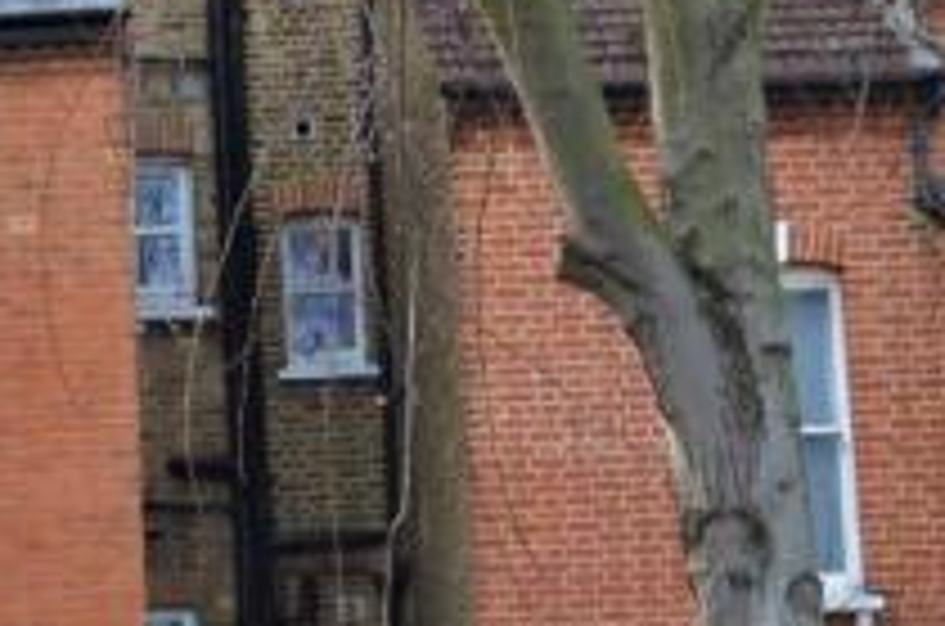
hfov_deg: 13.5
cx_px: -369
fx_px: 3812
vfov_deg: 9.3
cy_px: 556
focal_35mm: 146
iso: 200
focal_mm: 31
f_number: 7.1
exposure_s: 1/200
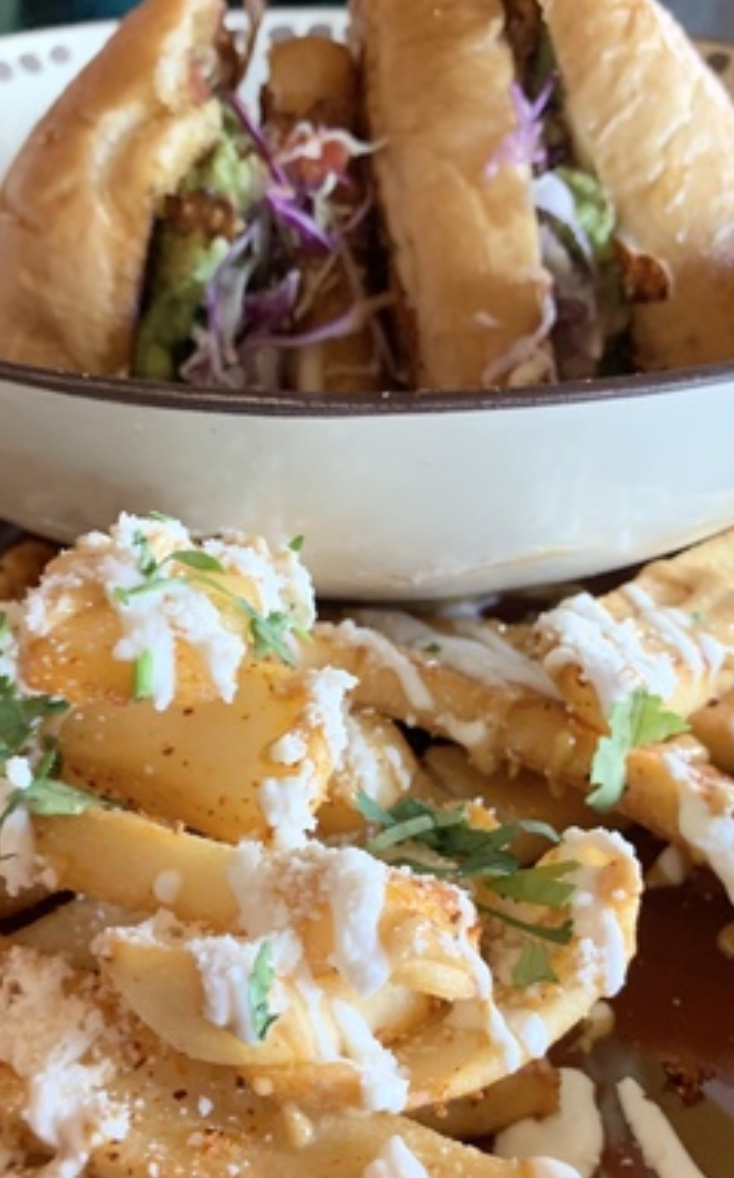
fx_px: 1379
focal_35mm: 43
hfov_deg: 29.8
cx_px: 327
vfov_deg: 45.8
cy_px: 744
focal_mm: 4.25
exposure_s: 1/60
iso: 160
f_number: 1.8
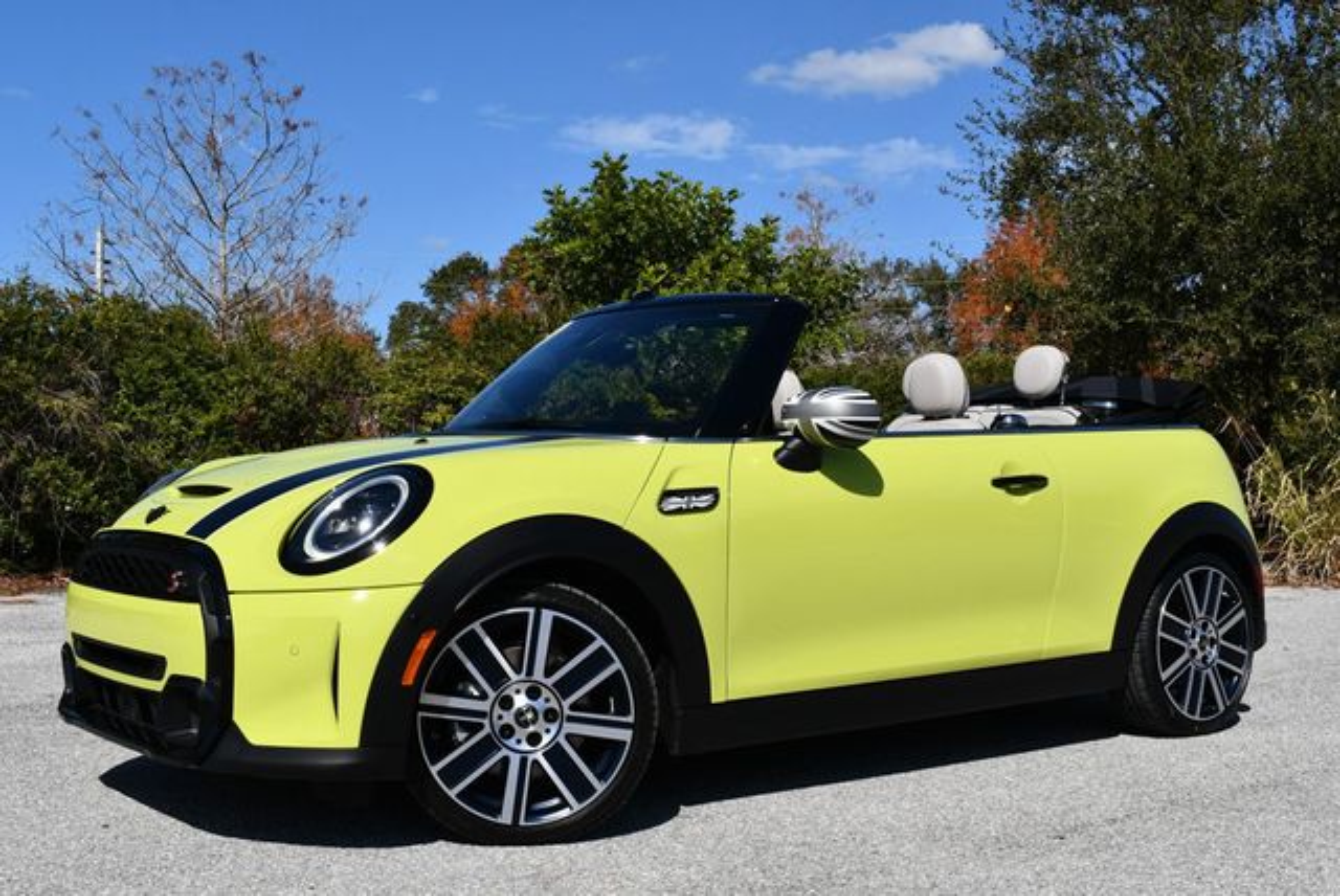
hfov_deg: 42.7
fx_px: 1714
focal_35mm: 46
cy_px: 448
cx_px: 670
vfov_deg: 29.3
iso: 100
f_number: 10
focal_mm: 23
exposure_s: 1/400
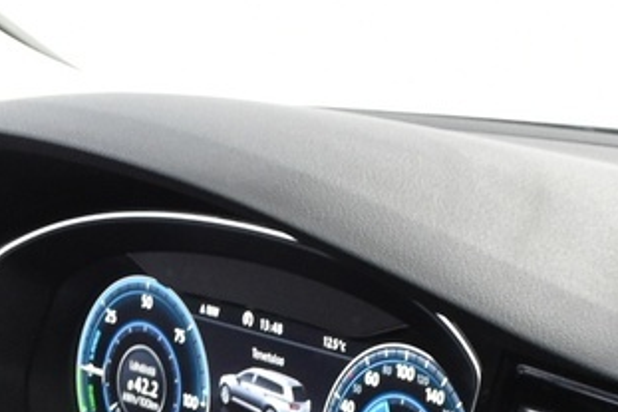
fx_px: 2951
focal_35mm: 172
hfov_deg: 11.8
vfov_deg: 7.4
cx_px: -22
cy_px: 1015
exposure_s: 1/8
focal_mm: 22
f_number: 5.6
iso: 1250
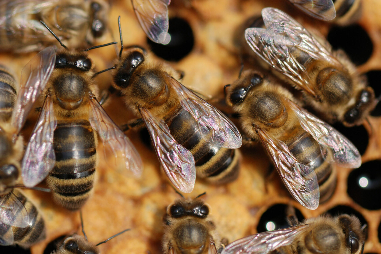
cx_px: 191
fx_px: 1677
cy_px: 127
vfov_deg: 8.7
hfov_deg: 13.0
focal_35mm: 159
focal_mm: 105
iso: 320
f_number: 6.3
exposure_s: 1/800
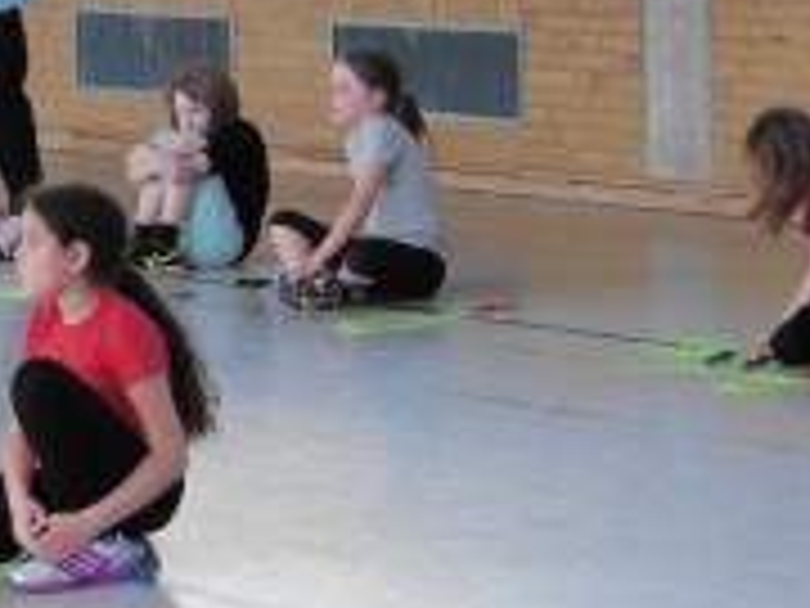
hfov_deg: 11.2
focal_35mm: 176
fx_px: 4118
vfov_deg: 8.4
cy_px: 171
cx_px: 135
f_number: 5.1
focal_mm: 14.2
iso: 400
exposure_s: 1/100
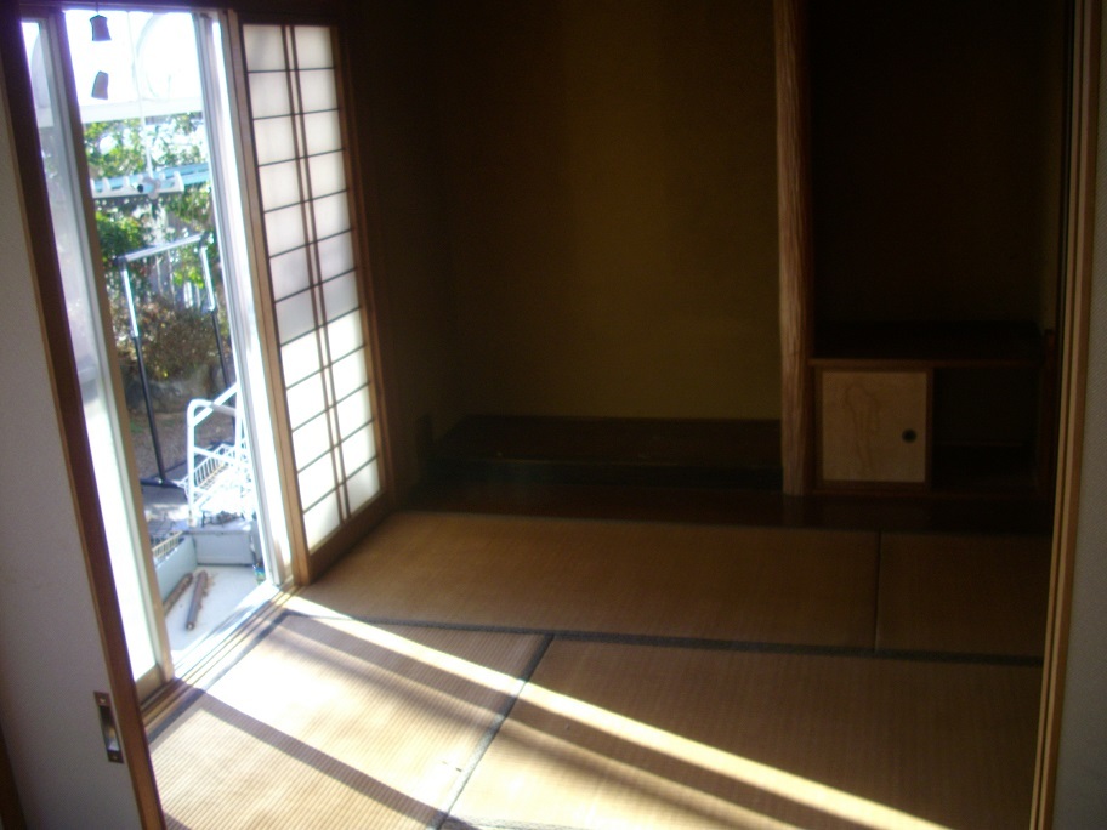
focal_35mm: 37
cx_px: 554
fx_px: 1183
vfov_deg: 38.7
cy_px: 415
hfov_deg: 50.1
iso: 100
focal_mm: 6.2
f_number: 2.8
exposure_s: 1/160
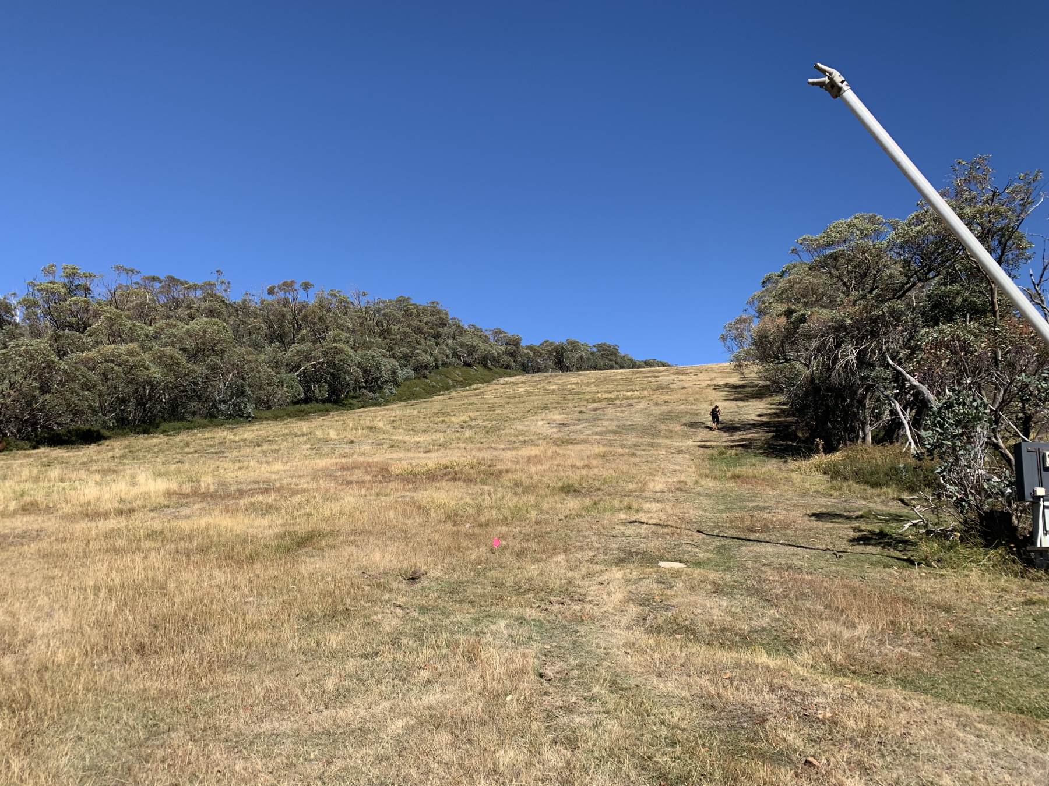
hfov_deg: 67.3
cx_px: 524
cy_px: 393
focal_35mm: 26
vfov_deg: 53.1
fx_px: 788
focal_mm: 4.25
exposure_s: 1/1880
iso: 25
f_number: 1.8
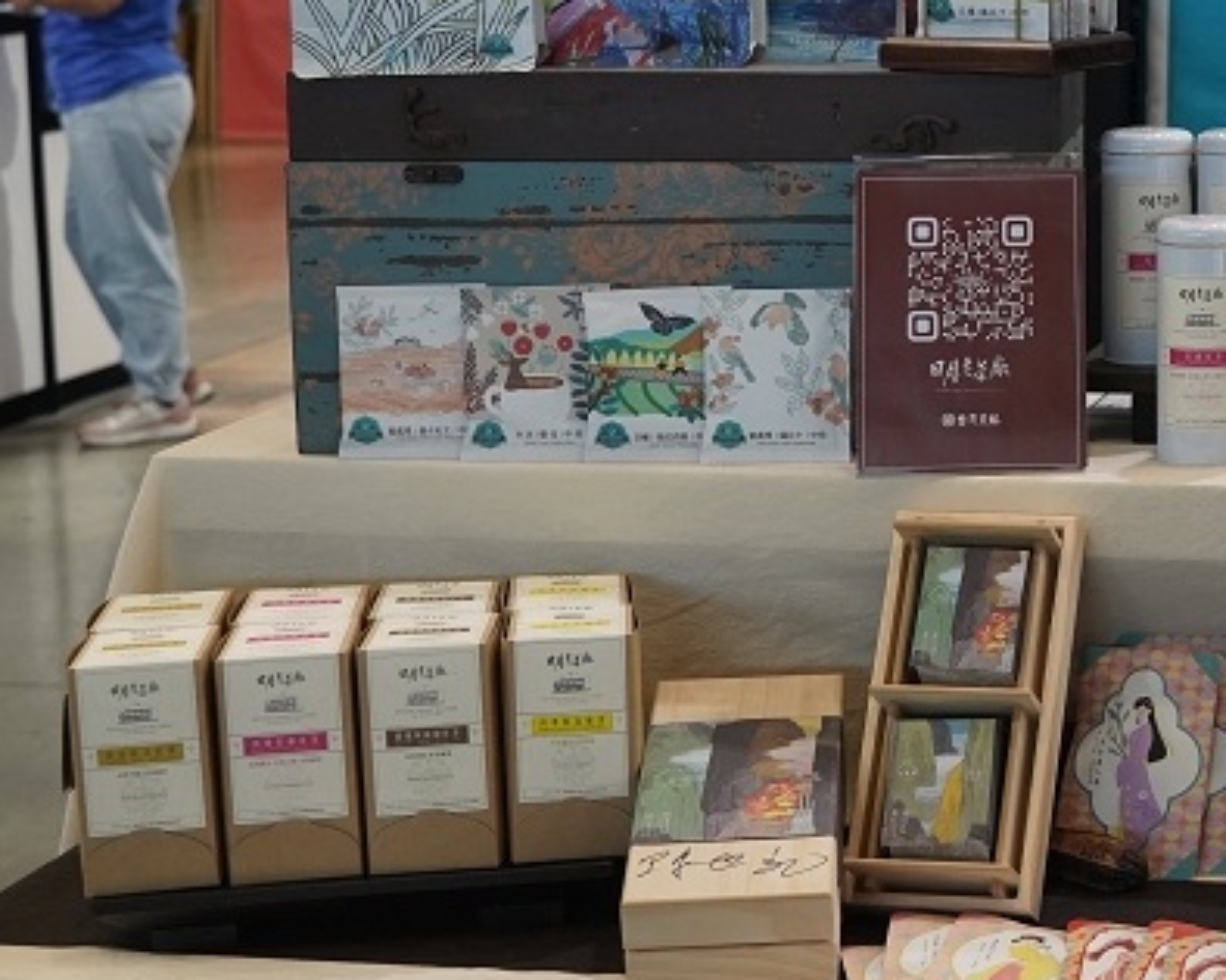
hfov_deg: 21.5
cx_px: 1615
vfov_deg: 19.0
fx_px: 2902
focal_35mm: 80
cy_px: 212
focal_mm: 28
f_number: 4
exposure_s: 1/160
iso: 1600
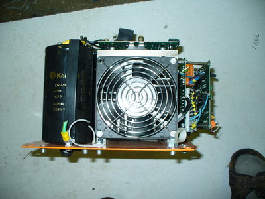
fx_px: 283
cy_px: 100
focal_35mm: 37
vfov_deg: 38.7
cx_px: 132
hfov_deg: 50.1
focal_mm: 6.1
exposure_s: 1/30
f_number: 2.8
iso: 80
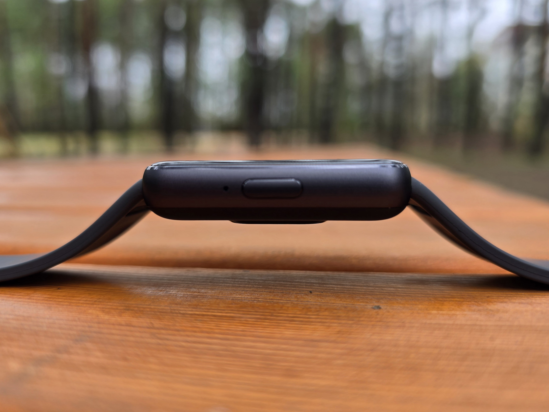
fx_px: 396
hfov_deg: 69.4
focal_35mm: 25
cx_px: 274
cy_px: 207
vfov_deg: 54.9
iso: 25
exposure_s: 1/67.1
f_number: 1.7
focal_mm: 6.3
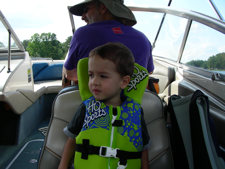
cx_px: 112
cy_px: 84
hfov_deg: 49.0
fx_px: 247
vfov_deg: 37.7
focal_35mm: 38
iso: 50
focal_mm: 6.3
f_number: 4
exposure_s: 1/383
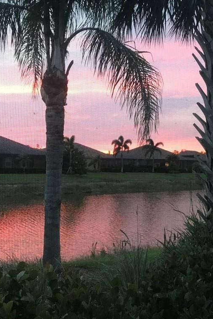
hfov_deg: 33.9
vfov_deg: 49.6
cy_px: 159
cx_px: 141
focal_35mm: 39
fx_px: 346
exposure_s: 1/15
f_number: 1.8
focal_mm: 3.99
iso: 100
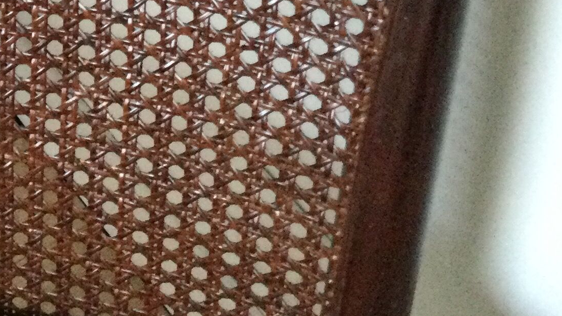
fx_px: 1490
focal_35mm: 100
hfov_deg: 19.8
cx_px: -154
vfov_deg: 11.9
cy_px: -42
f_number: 2.4
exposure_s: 1/25
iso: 200
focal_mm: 3.3
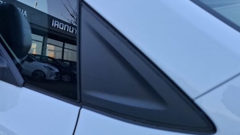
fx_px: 286
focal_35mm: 45
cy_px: 34
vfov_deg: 26.2
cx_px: 30
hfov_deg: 42.2
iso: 50
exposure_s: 1/385
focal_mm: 5.54
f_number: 1.8
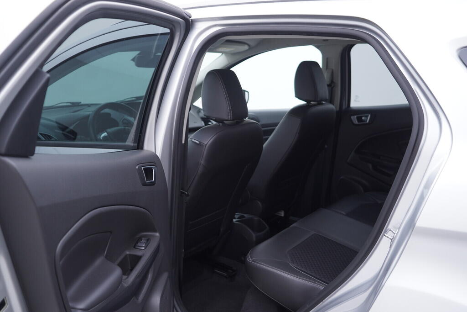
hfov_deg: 53.1
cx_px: 234
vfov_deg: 36.9
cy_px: 156
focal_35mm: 36
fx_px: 467
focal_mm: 24
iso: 125
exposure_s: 1/50
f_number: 3.2
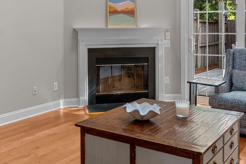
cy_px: 34
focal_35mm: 45
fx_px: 307
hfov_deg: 43.6
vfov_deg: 29.2
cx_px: 130
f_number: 6.3
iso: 125
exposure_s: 1.3
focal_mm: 17
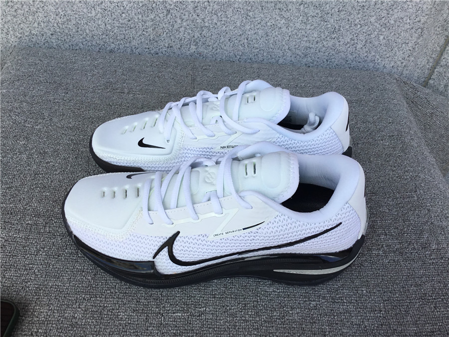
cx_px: 224
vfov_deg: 45.4
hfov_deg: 58.4
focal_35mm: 31
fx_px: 402
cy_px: 168
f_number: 2.4
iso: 25
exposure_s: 1/328
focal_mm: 3.3
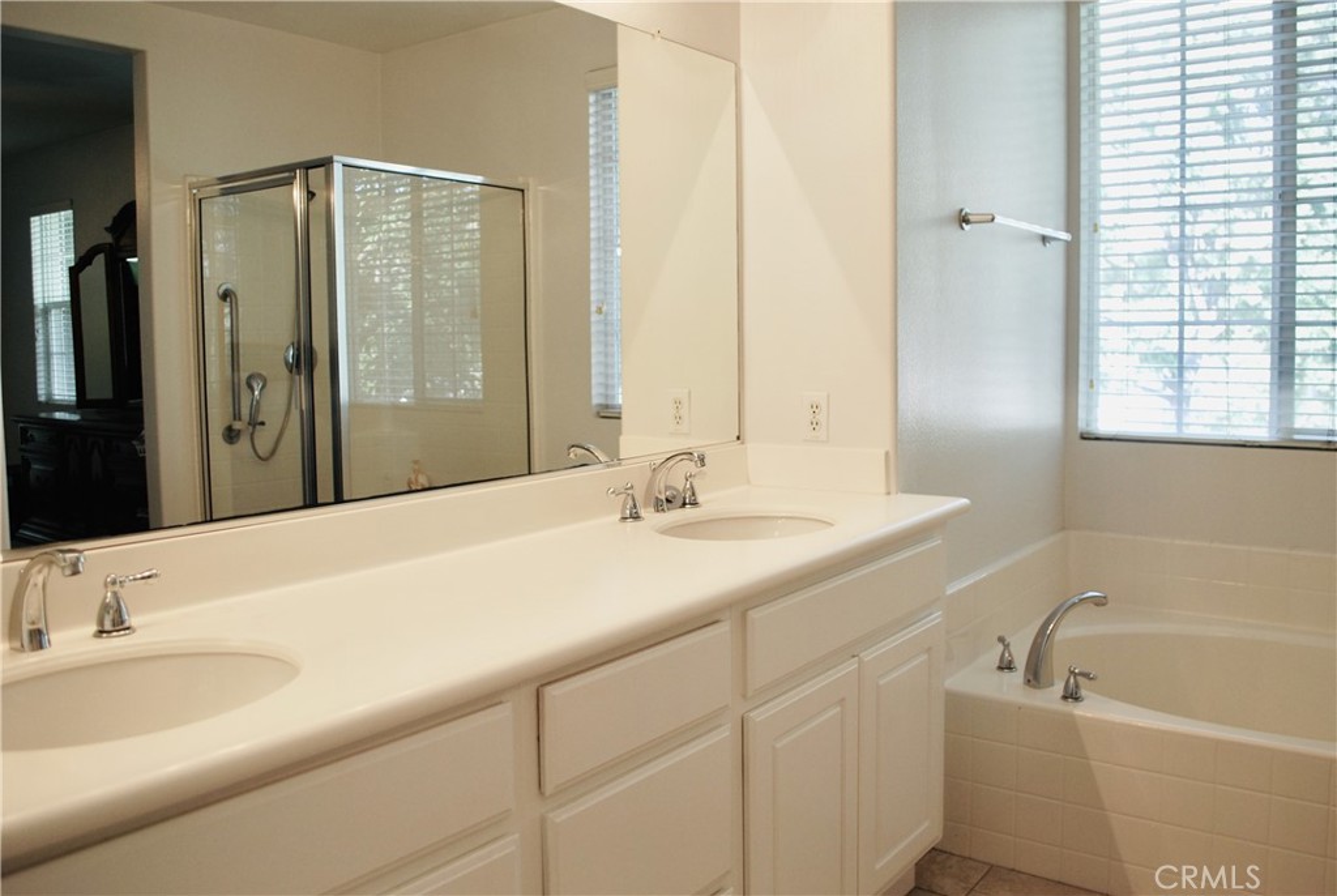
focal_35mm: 27
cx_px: 668
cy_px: 448
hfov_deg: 67.3
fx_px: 1004
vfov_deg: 48.1
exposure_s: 1/60
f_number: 4
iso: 200
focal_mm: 18
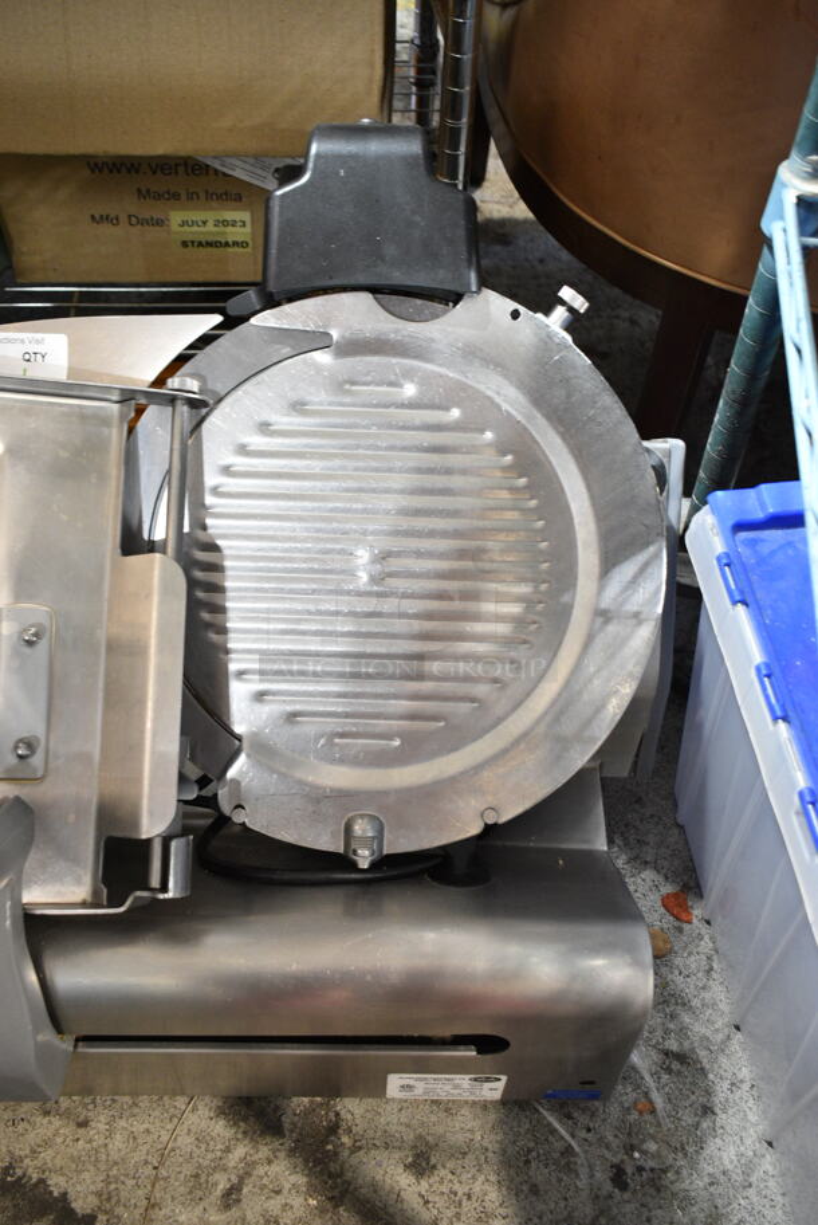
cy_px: 612
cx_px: 409
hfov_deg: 36.9
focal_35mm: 36
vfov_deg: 53.1
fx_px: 1225
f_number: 4
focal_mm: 24
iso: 1250
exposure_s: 1/40
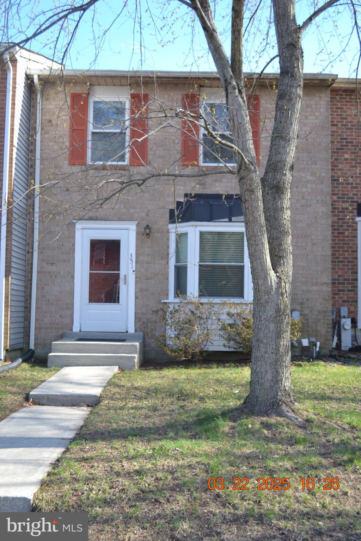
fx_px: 587
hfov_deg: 34.2
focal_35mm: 39
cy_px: 270
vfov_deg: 49.6
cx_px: 180
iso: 100
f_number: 4.2
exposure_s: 1/160
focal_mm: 26
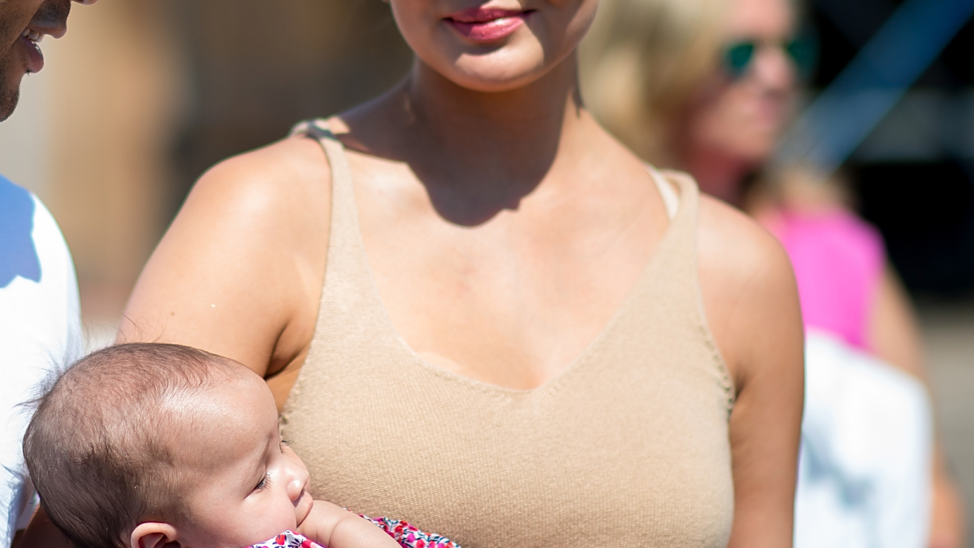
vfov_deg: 7.0
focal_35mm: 174
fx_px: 4495
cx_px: 128
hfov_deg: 12.3
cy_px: 107
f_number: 1.4
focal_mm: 85
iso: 64
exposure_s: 1/4000
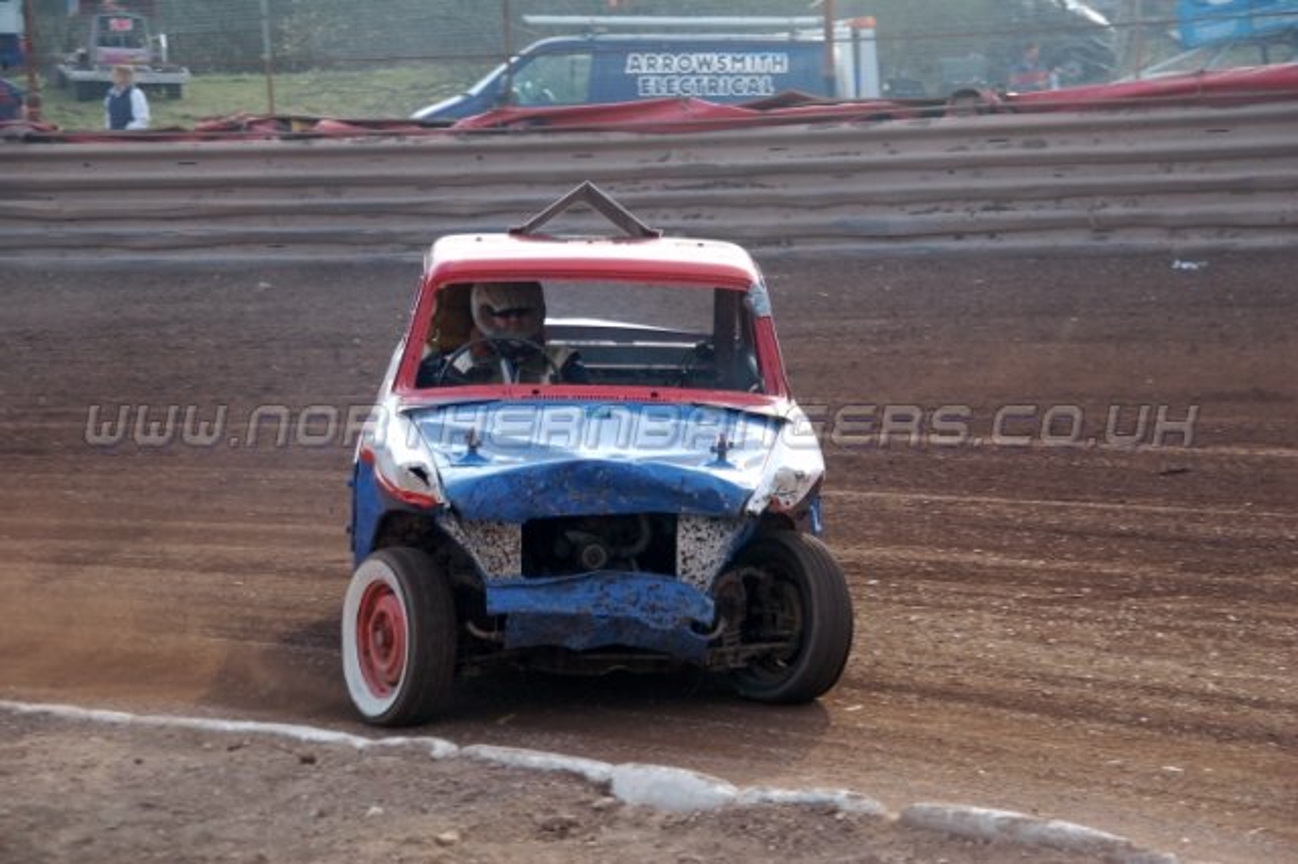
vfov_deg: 14.0
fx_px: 3513
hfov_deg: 20.9
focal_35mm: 98
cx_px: 649
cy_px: 432
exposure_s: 1/500
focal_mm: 65
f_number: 5.3
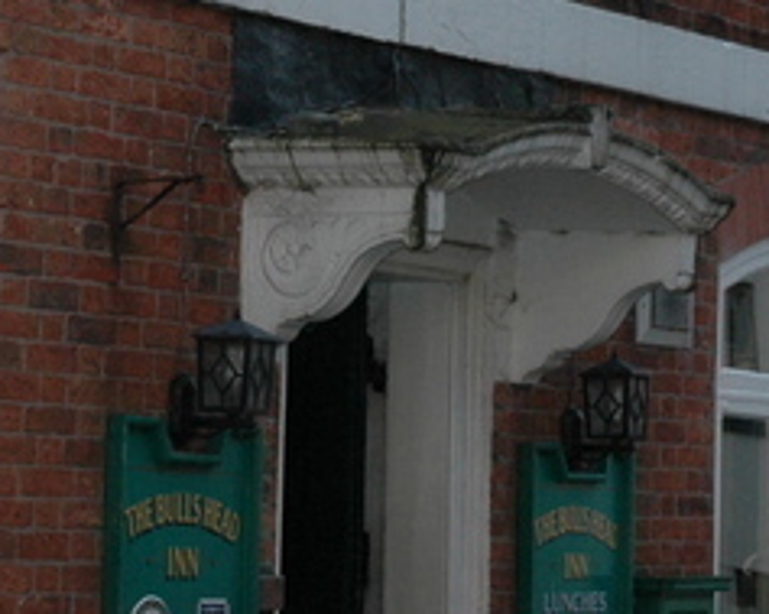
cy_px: 93
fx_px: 4842
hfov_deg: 9.1
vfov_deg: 7.2
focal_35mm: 213
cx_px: 496
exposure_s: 1/500
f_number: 5
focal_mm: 35
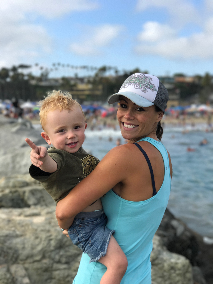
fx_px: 468
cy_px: 142
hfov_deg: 25.7
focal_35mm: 57
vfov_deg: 33.8
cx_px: 106
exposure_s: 1/577
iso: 20
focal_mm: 6.6
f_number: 2.8
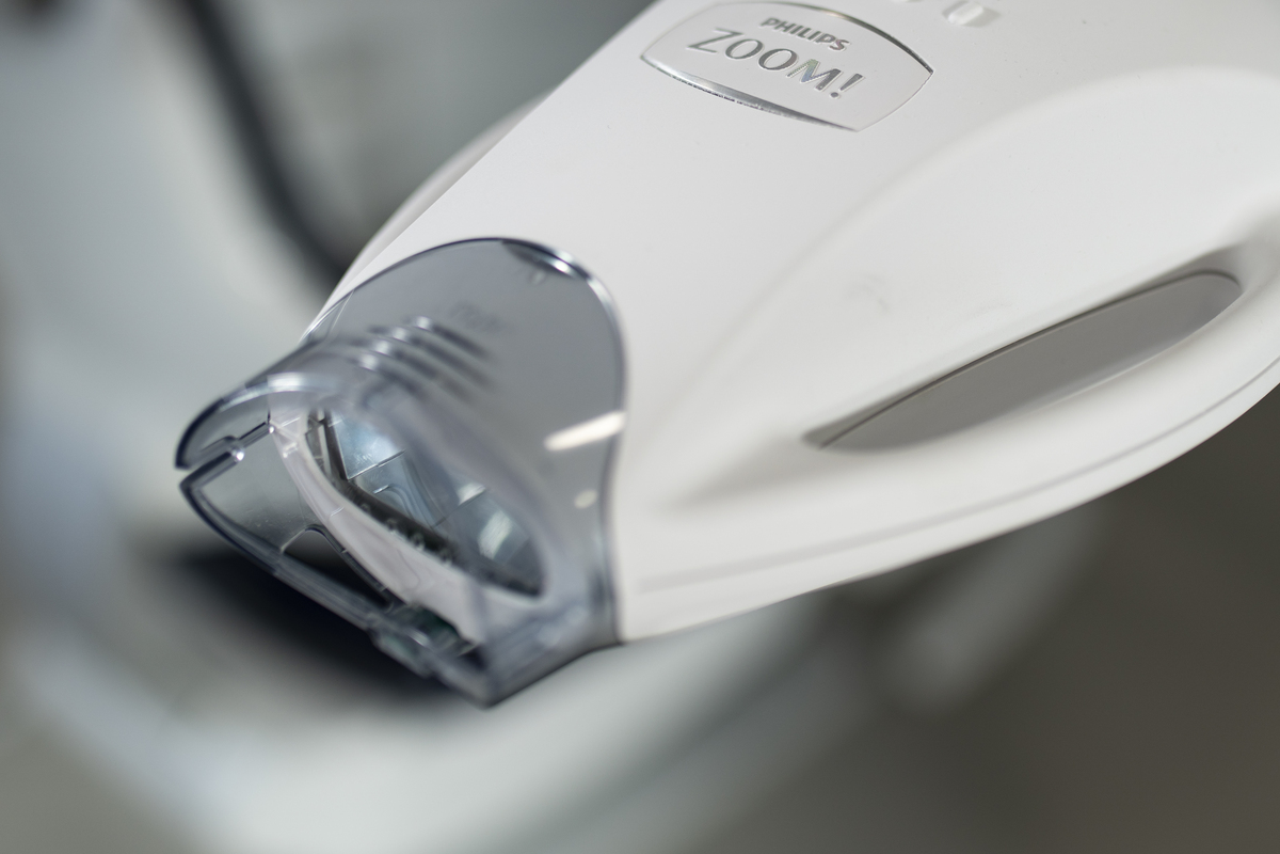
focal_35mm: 58
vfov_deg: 23.2
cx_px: 785
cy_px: 227
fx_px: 2062
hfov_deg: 34.3
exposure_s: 1/320
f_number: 2
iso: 100
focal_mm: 35
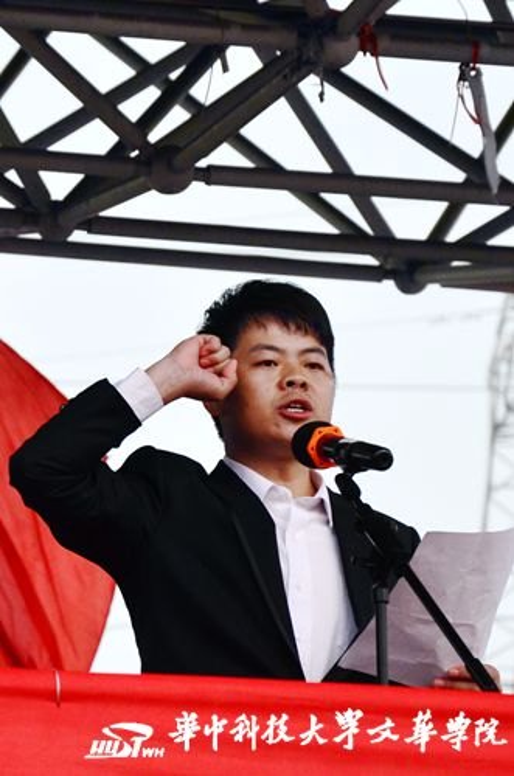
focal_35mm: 158
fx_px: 3389
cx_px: 257
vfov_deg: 13.1
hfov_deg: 8.7
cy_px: 388
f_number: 7.1
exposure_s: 1/1600
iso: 640
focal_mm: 105
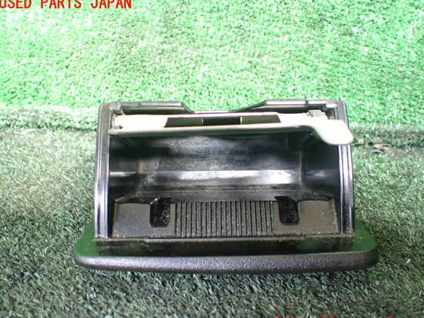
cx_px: 221
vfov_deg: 44.1
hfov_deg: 56.8
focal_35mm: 32
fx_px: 392
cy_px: 164
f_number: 2.3
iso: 800
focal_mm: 5.4
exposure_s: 1/60
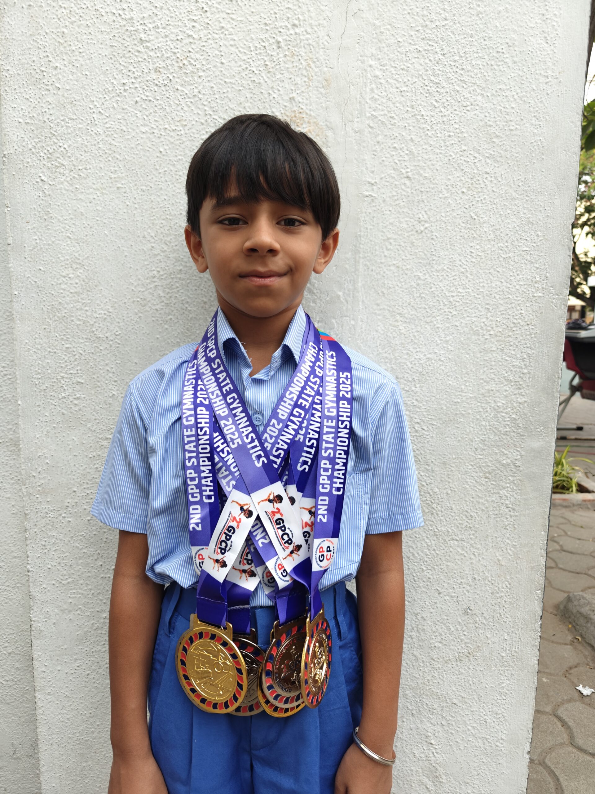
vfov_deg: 73.9
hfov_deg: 58.9
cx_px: 298
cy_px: 397
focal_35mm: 23
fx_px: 527
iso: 50
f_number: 1.6
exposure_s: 1/353
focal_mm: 6.06
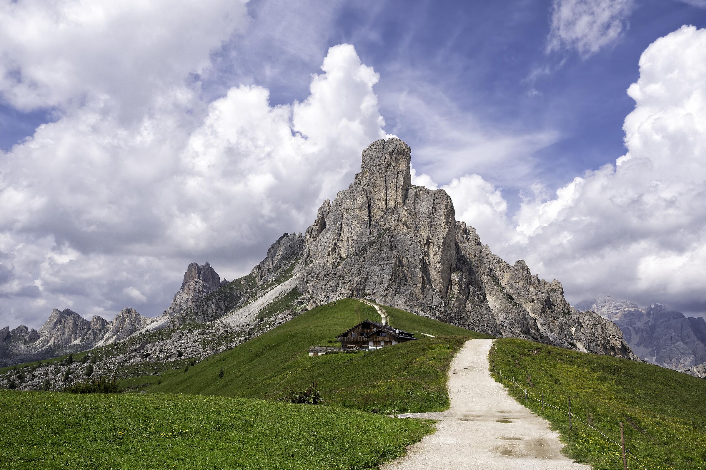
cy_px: 235
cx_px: 353
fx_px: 529
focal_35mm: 27
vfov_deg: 47.9
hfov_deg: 67.4
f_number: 8
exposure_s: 1/900
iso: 200
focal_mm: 18
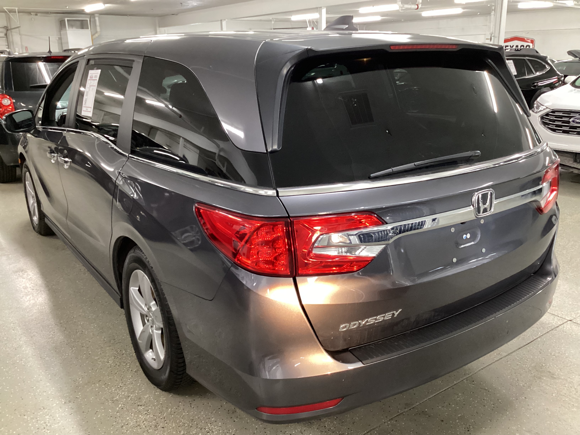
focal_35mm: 31
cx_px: 290
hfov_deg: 58.4
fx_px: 519
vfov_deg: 45.4
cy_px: 218
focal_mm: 3.3
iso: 400
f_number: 2.4
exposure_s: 1/40
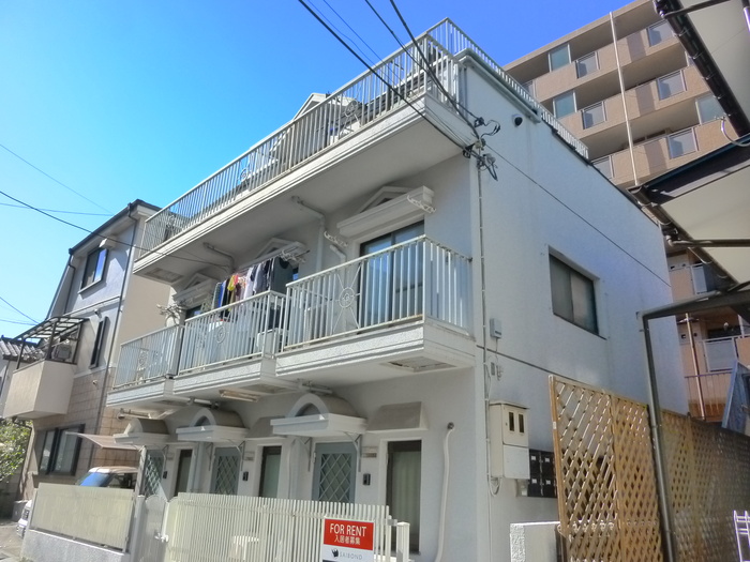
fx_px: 542
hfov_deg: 69.4
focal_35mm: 25
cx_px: 375
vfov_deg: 54.9
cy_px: 281
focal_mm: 4.5
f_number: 3.3
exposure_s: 1/500
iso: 400
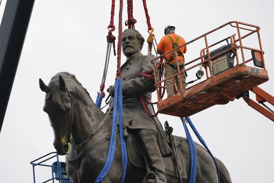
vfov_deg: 5.2
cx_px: 137
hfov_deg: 7.9
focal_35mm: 262
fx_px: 1994
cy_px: 92
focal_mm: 262
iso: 400
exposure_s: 1/500
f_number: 5.6
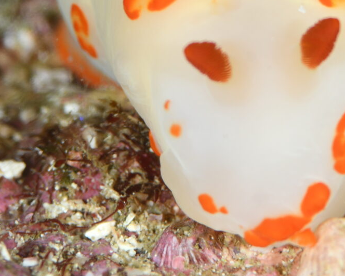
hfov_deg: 5.1
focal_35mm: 380
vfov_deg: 4.1
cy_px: -17
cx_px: 247
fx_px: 3879
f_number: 9
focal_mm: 105
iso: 100
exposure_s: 1/250
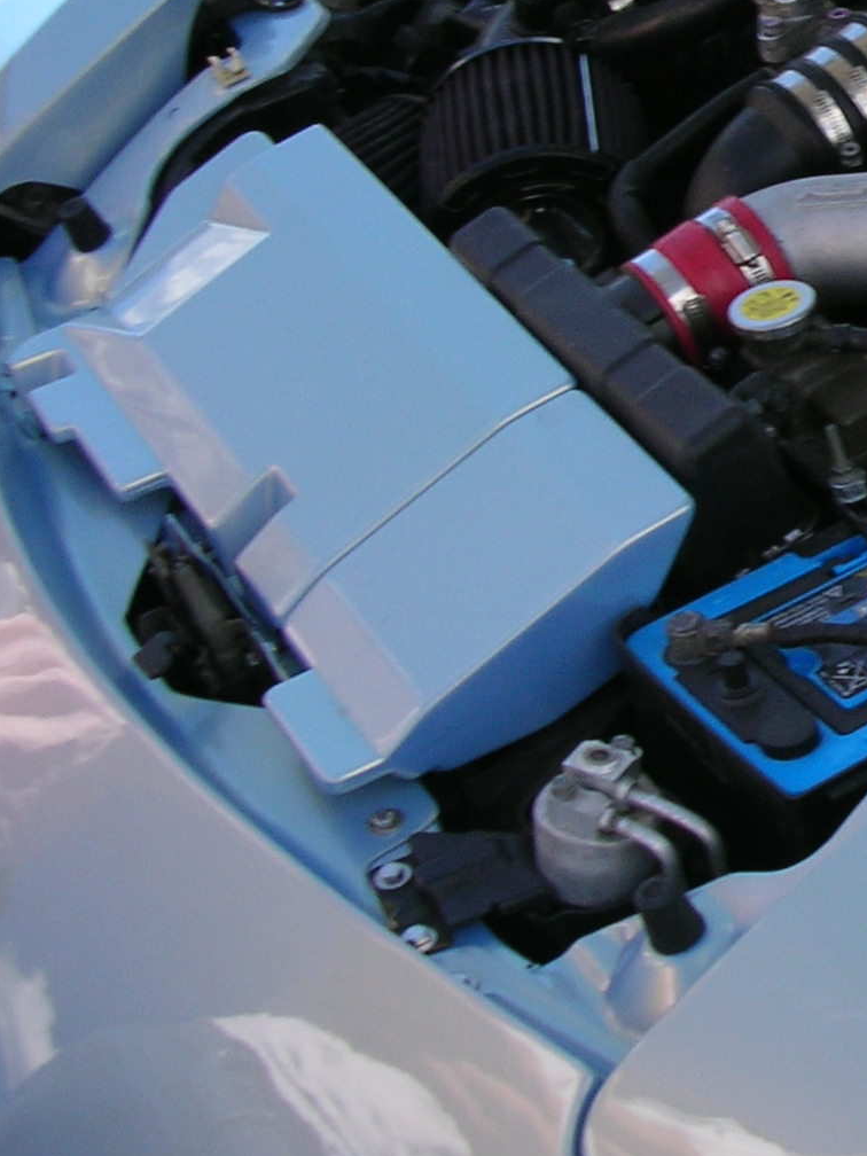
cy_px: 194
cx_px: 1299
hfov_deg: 15.2
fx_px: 3006
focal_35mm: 90
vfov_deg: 21.4
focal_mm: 5.8
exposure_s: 1/33.2
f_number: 8.5
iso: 50
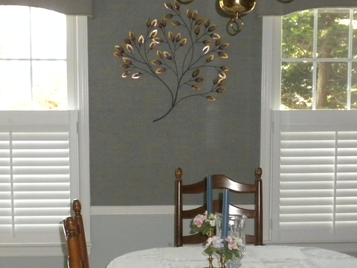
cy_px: 193
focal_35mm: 75
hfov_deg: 26.0
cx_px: 174
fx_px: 773
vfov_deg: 19.5
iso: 400
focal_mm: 6.6
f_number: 3.5
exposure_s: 1/30
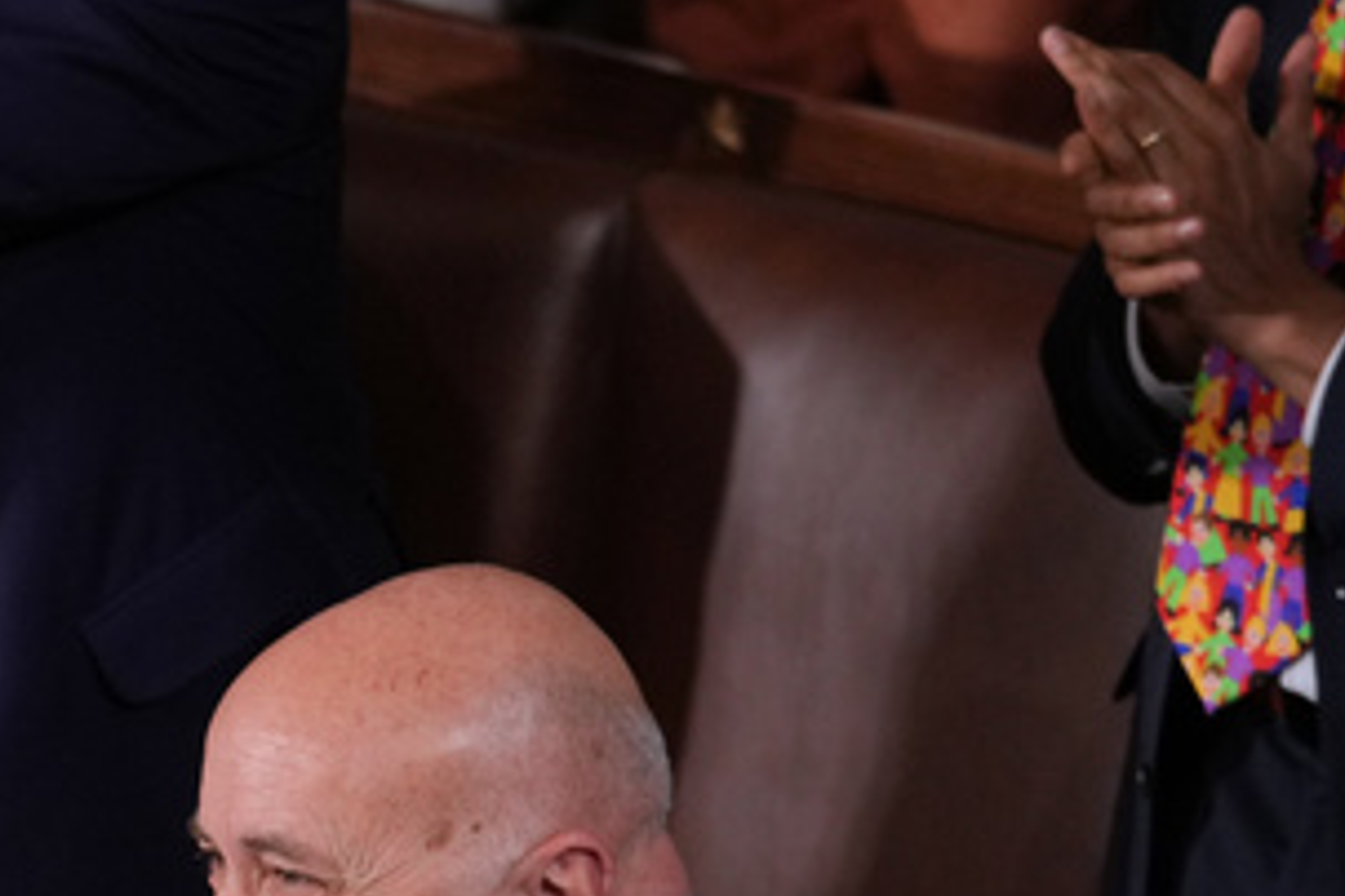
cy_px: 1284
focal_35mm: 676
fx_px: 25254
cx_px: -755
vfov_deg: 2.0
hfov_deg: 3.0
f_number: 5
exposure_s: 1/400
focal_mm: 200
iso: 2000
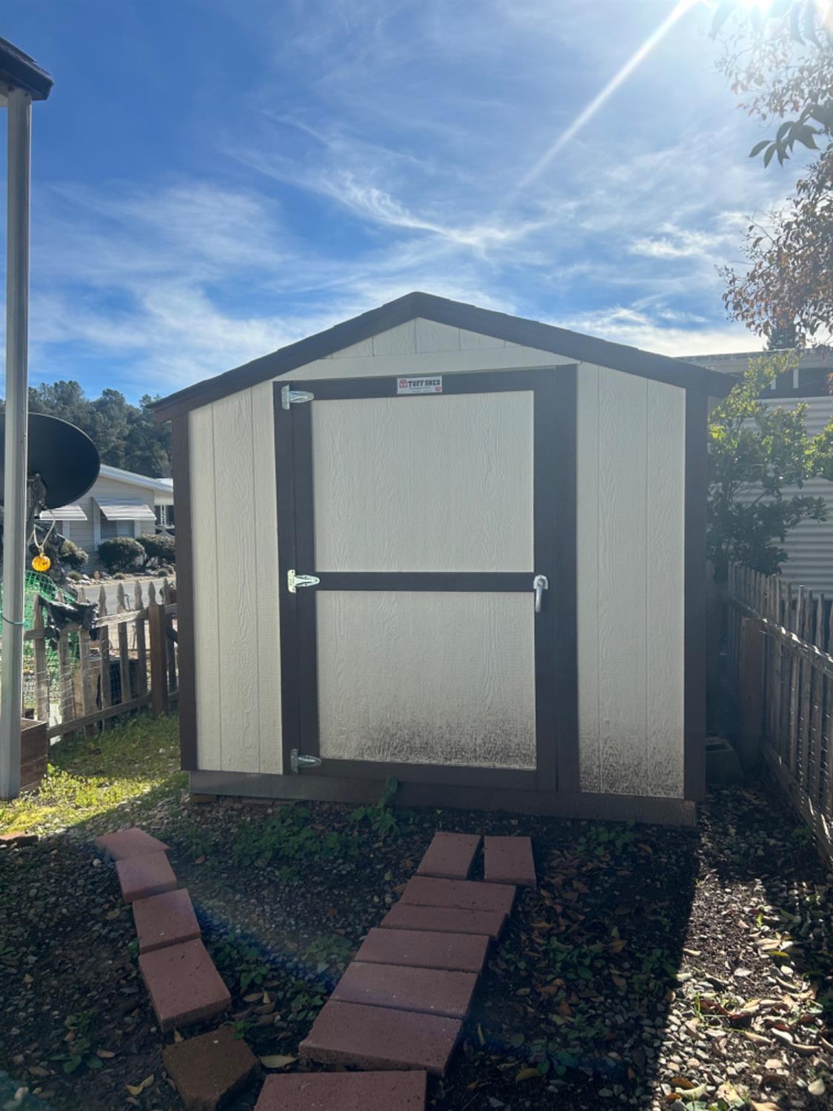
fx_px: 834
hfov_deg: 53.1
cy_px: 556
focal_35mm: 26
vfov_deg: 67.3
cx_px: 416
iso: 50
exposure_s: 1/4831
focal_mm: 5.7
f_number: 1.5
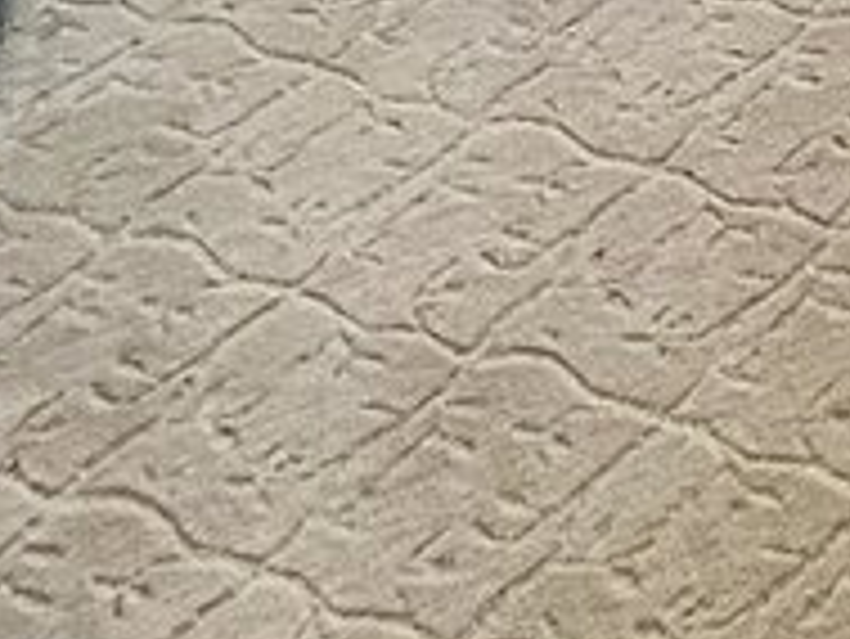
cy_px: -1564
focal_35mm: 104
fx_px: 2555
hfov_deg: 13.9
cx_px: 1981
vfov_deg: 9.3
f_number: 1.8
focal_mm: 1.57
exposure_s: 1/120
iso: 125
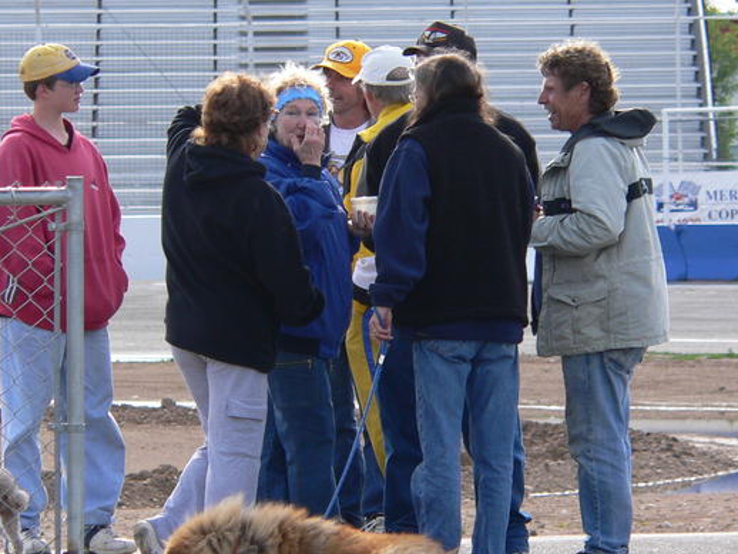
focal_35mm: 447
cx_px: 392
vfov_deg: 3.3
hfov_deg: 4.4
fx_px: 9534
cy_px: 284
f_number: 4
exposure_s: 1/250
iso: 80
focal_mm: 48.8
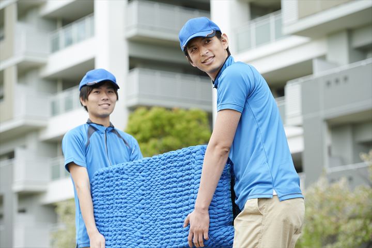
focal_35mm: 110
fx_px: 1137
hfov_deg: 18.6
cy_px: 124
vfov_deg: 12.5
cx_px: 186
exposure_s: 1/250
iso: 100
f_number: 4.5
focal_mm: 110
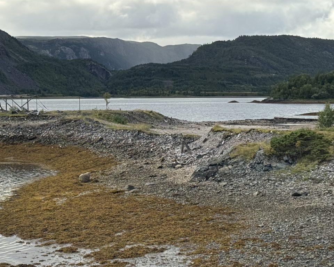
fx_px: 989
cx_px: 67
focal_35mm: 100
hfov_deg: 19.0
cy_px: 96
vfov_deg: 15.4
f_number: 1.78
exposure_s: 1/2611
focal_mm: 6.76
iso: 64
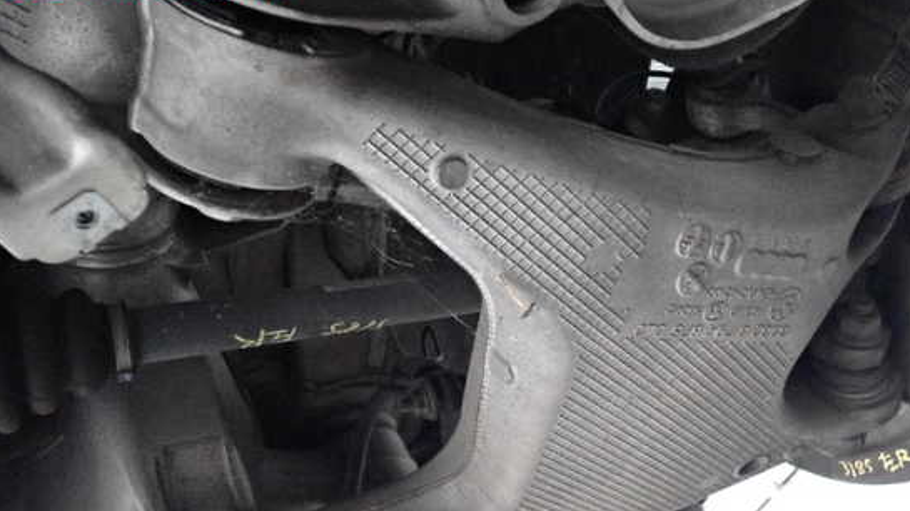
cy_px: 341
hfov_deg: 55.3
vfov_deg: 32.5
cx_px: 484
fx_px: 868
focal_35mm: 36
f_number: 2.3
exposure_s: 1/125
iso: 3200
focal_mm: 5.4
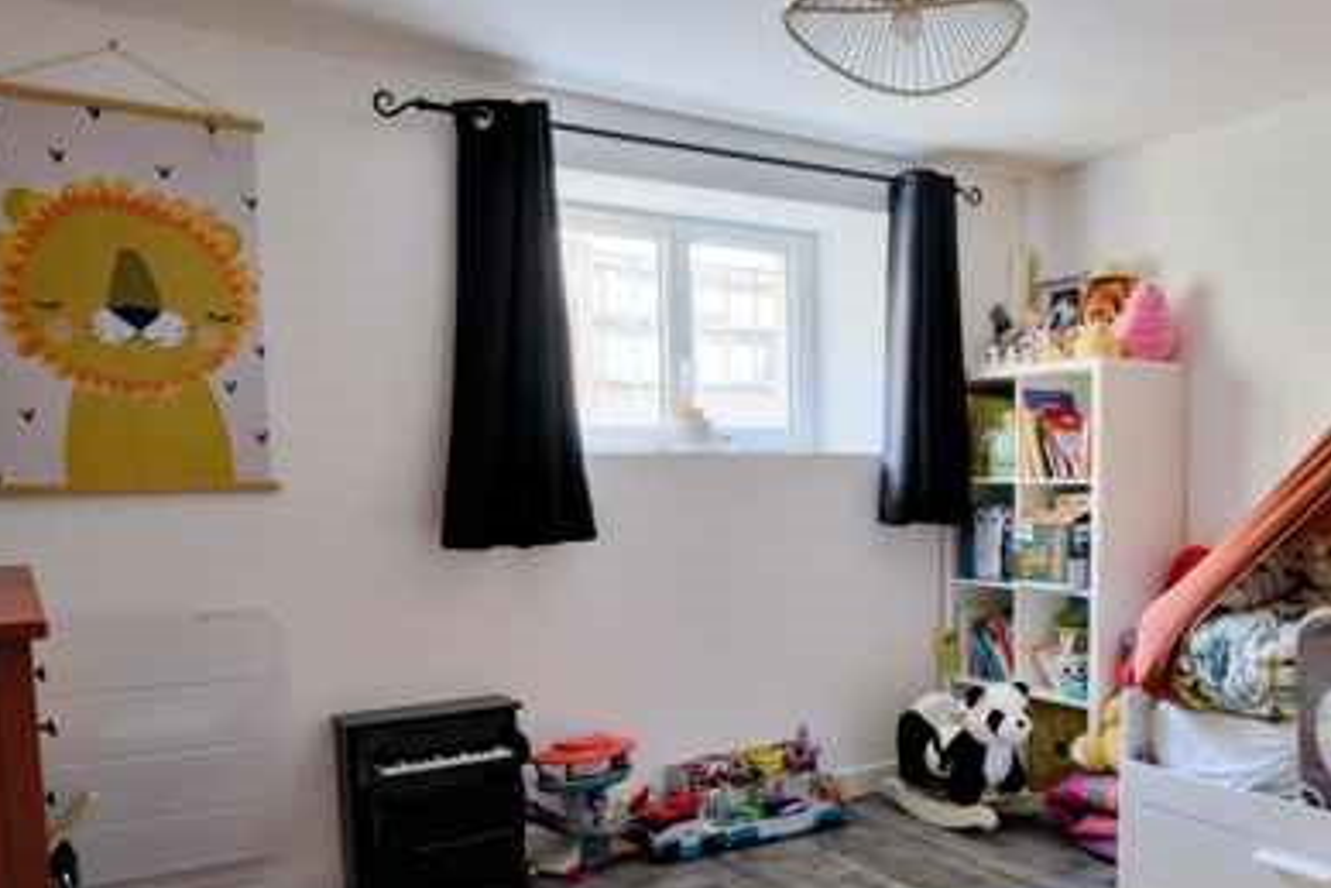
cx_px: 895
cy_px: 581
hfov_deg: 55.9
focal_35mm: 33
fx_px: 1220
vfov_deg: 39.6
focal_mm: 16
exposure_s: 1/25
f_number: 8
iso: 800
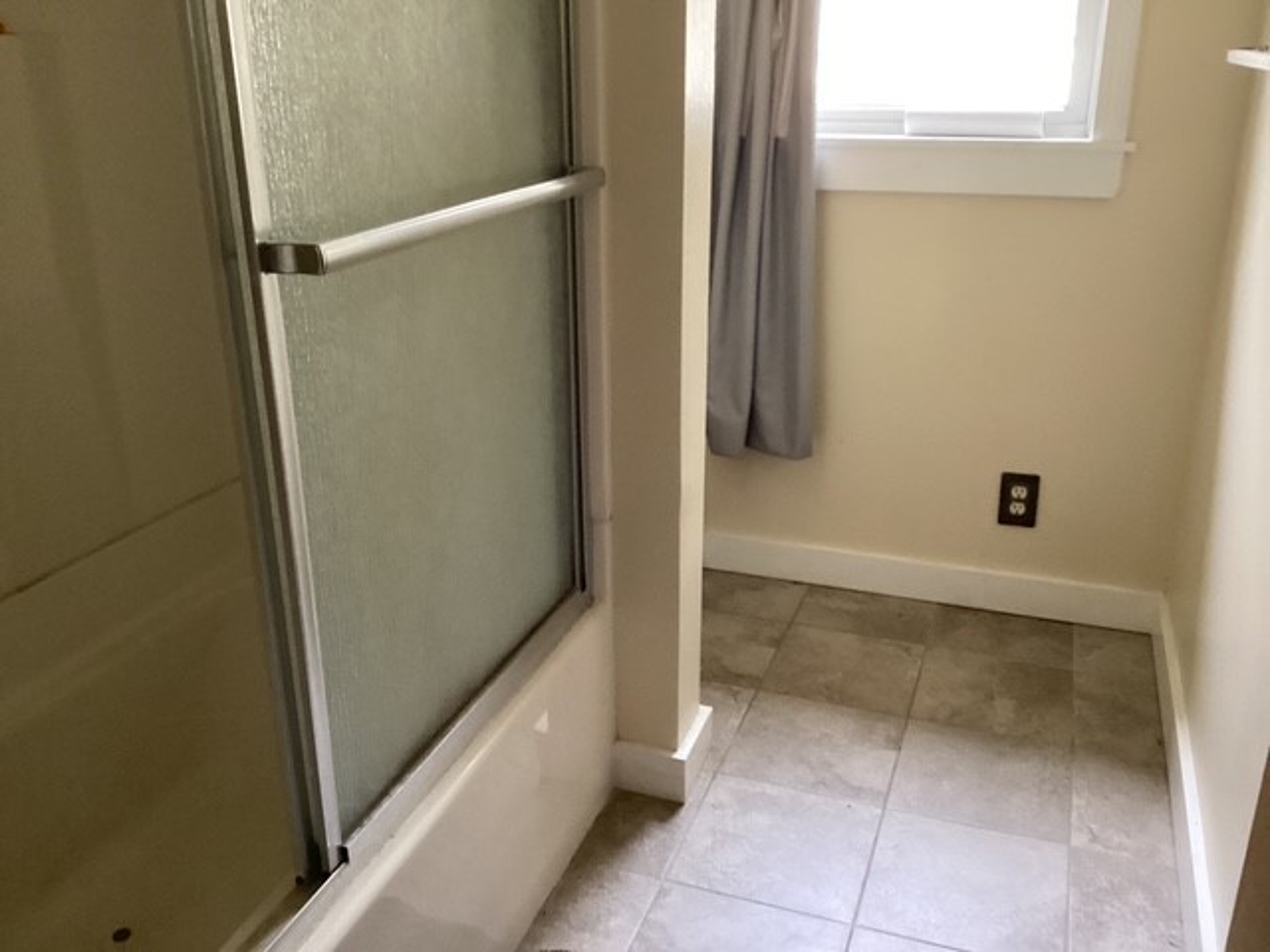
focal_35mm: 31
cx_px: 635
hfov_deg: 58.4
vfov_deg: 45.4
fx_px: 1137
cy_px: 476
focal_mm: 3.3
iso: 400
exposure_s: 1/30
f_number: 2.4
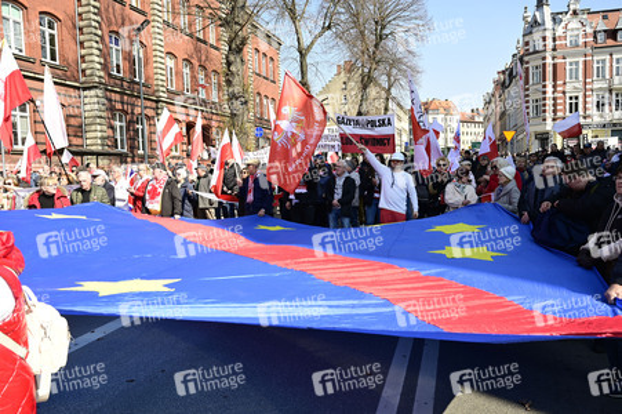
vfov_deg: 44.9
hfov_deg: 63.7
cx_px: 311
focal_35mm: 29
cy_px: 207
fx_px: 501
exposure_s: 1/250
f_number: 5.6
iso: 100
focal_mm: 29
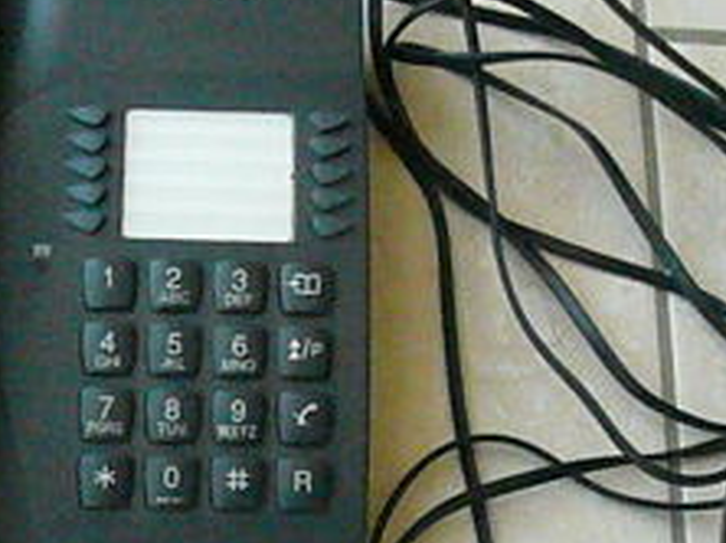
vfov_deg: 22.0
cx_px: 183
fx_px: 1362
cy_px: 484
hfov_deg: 29.4
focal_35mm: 65
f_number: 8
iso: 3200
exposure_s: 1/250
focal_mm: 4.9
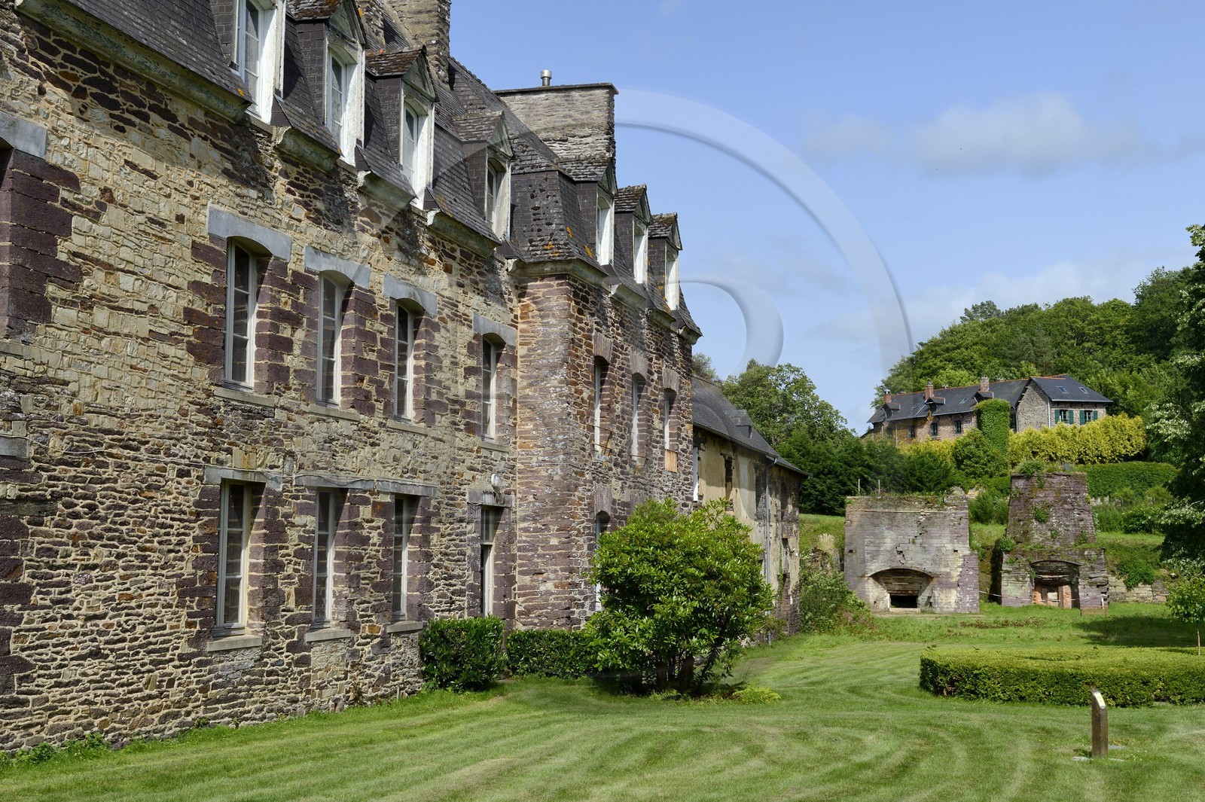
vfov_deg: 29.8
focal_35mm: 45
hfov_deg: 43.6
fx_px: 1505
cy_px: 401
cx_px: 602
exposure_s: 1/200
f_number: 14
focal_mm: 45
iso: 200
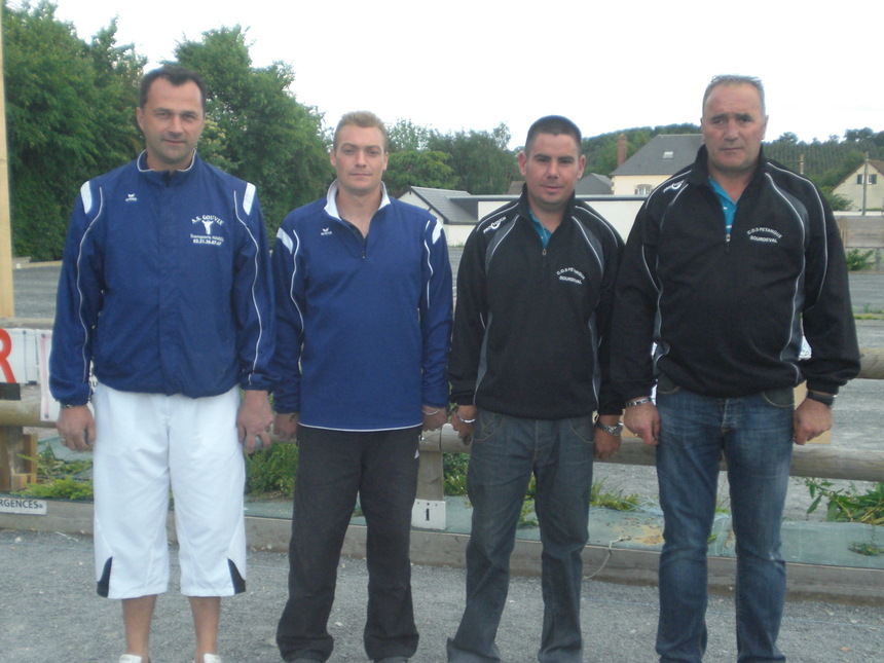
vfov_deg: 28.6
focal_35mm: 51
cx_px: 442
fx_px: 1302
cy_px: 332
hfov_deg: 37.5
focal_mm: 8.44
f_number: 3.6
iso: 200
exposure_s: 1/80
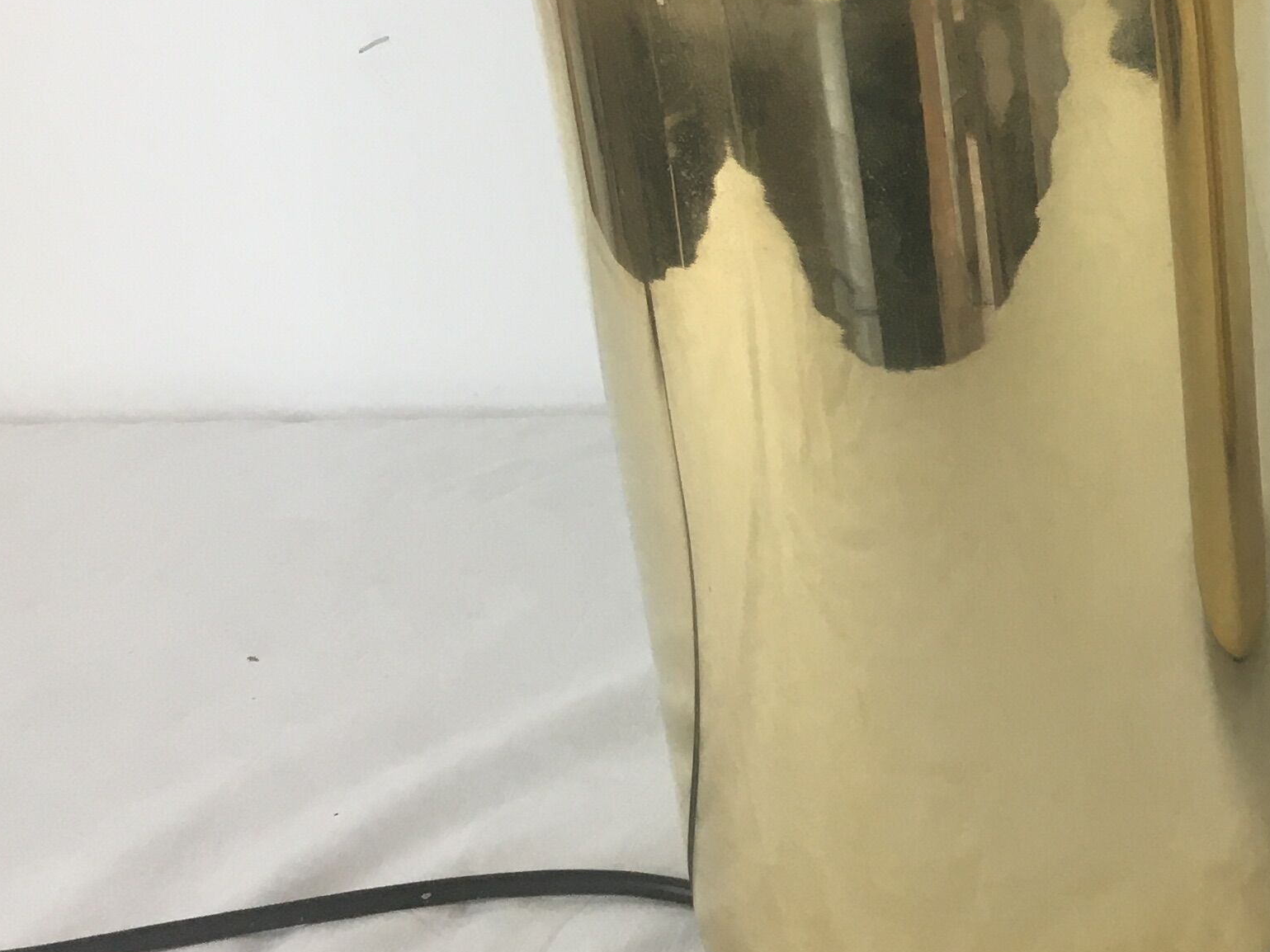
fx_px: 2788
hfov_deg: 23.8
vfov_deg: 19.4
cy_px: 397
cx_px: 1447
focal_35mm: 76
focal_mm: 4.15
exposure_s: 1/33
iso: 32
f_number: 2.2
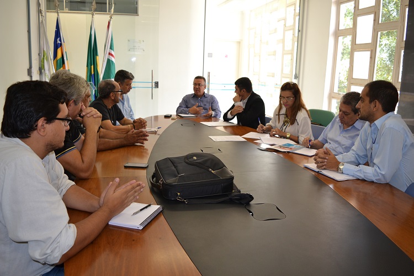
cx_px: 207
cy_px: 138
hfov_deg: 61.9
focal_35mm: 30
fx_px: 345
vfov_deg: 43.6
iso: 400
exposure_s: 1/80
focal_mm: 20
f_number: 4
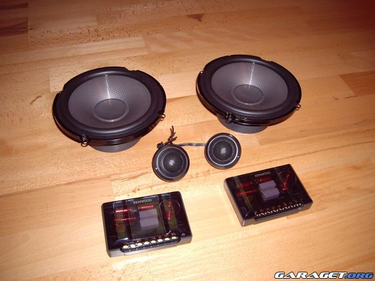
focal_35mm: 38
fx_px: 412
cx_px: 188
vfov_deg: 37.7
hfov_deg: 49.0
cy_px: 140
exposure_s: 1/40
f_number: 2.7
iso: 200
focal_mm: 6.2
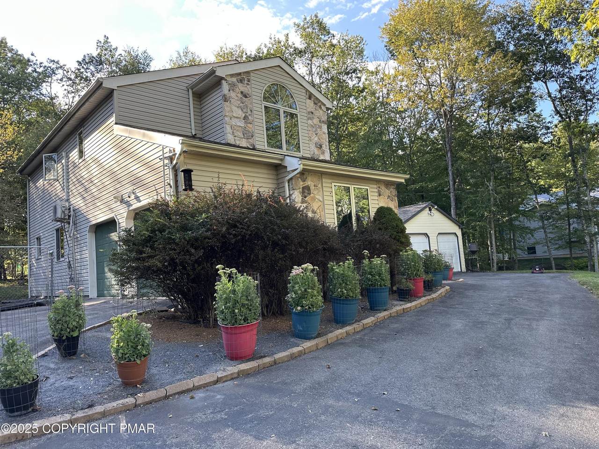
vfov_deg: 56.8
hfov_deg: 71.6
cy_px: 224
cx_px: 300
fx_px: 415
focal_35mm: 24
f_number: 1.78
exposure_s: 1/406
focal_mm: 6.86
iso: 80
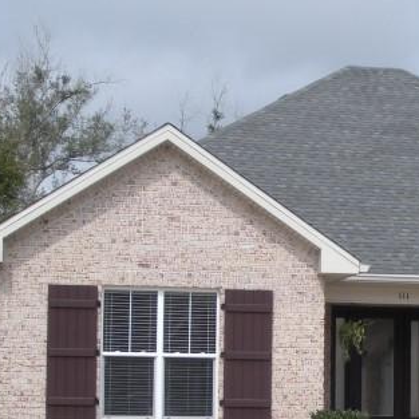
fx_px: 1424
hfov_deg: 16.1
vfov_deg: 16.7
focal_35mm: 104
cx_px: 501
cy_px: 293
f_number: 3.5
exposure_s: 1/830
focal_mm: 6.3
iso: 64
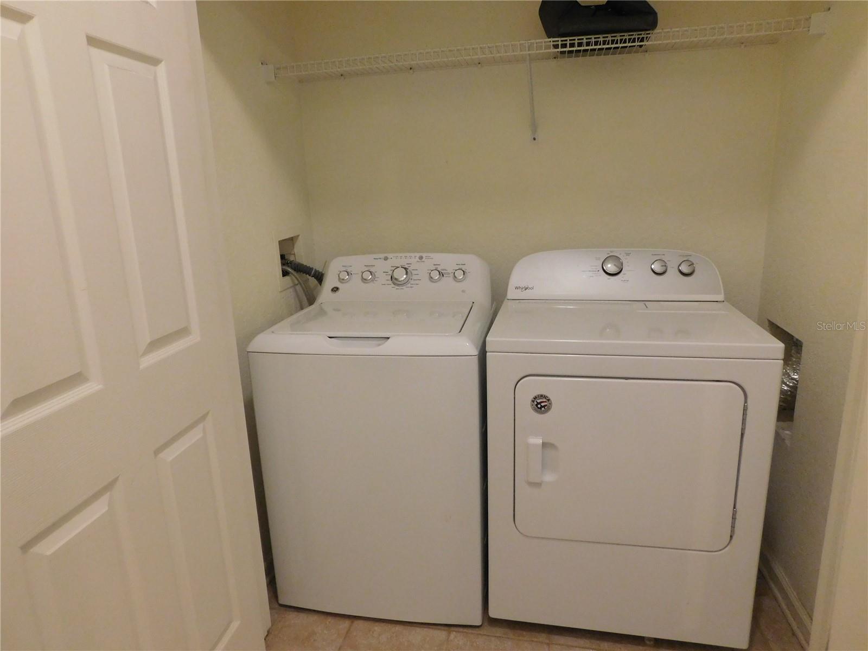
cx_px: 434
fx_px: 577
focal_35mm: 23
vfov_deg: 58.9
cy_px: 326
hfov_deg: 73.9
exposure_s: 1/30
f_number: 3
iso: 400
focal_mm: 4
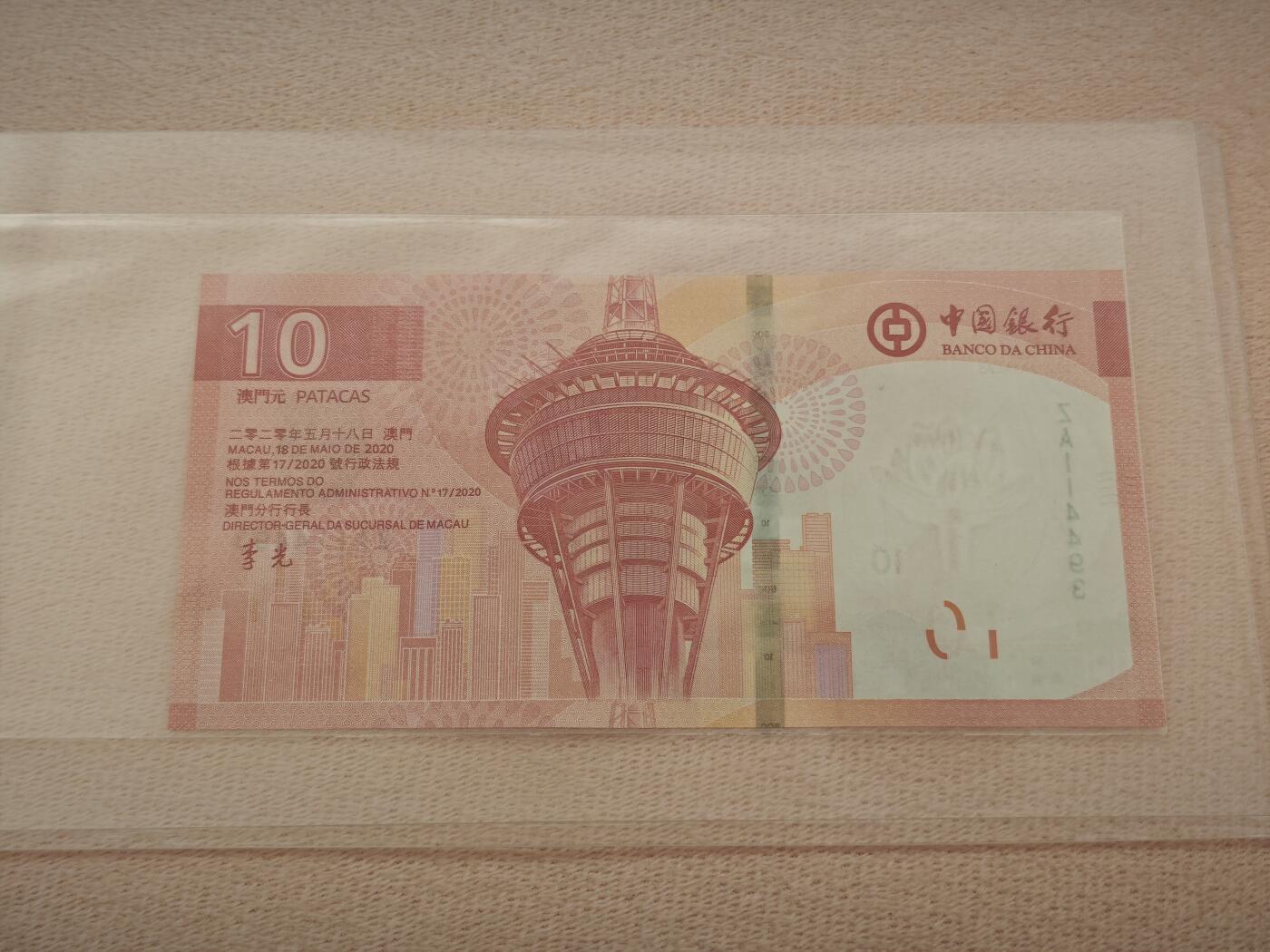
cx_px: 635
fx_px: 1834
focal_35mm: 50
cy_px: 476
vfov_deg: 29.1
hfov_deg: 38.2
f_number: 1.63
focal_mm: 5.85
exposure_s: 1/100
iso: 200
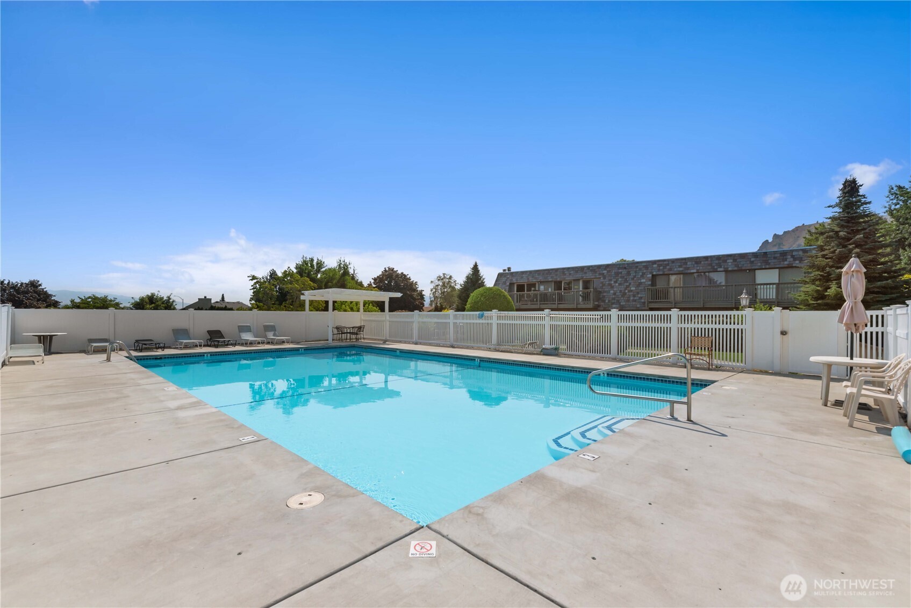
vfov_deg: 77.4
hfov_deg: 100.4
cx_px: 456
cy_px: 304
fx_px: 380
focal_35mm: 15
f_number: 7.1
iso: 100
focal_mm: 15
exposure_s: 1/4000
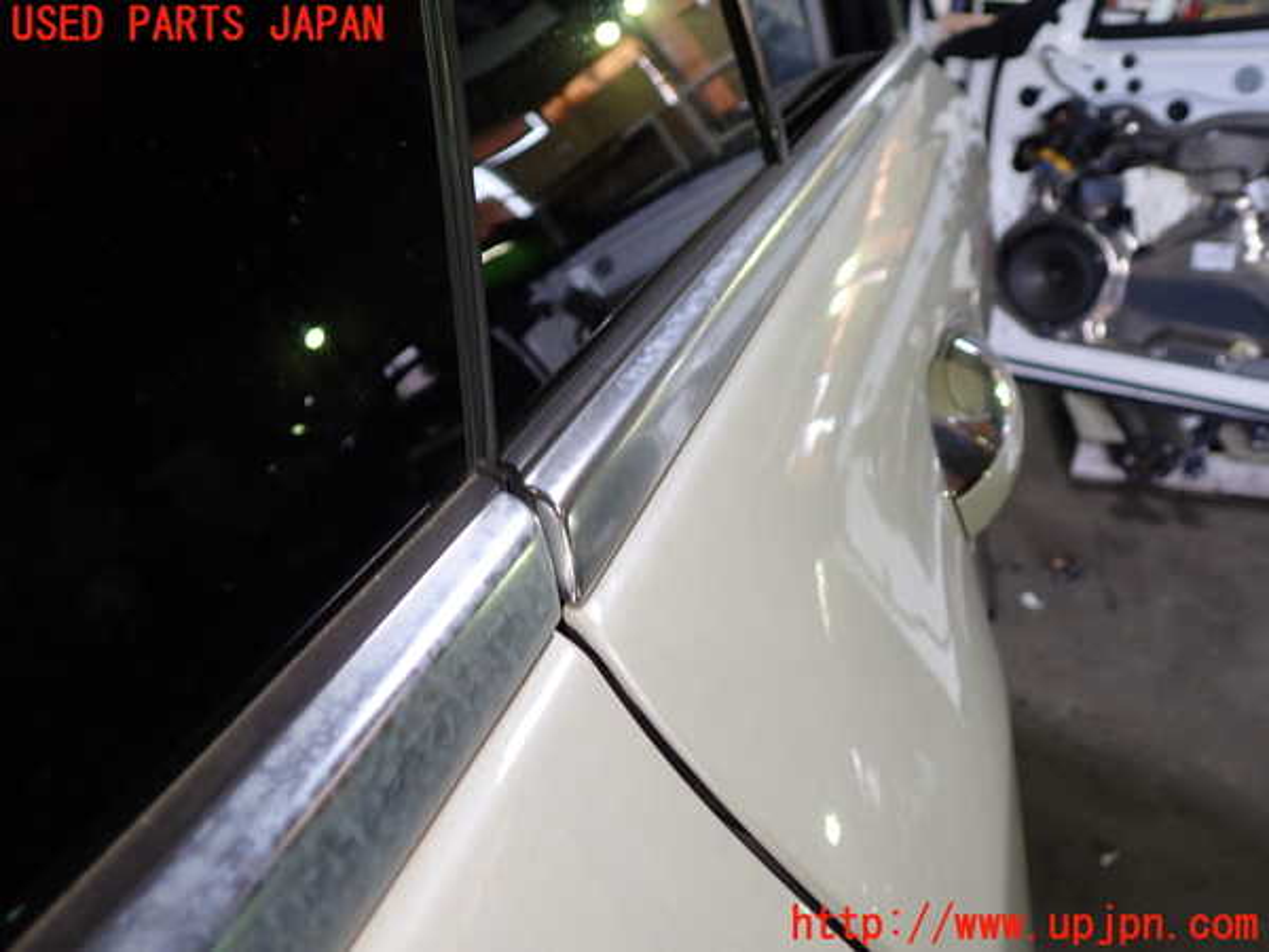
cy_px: 476
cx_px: 634
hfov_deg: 60.0
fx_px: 1100
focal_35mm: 30
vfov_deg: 46.8
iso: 200
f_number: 2.3
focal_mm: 5.4
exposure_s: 1/50
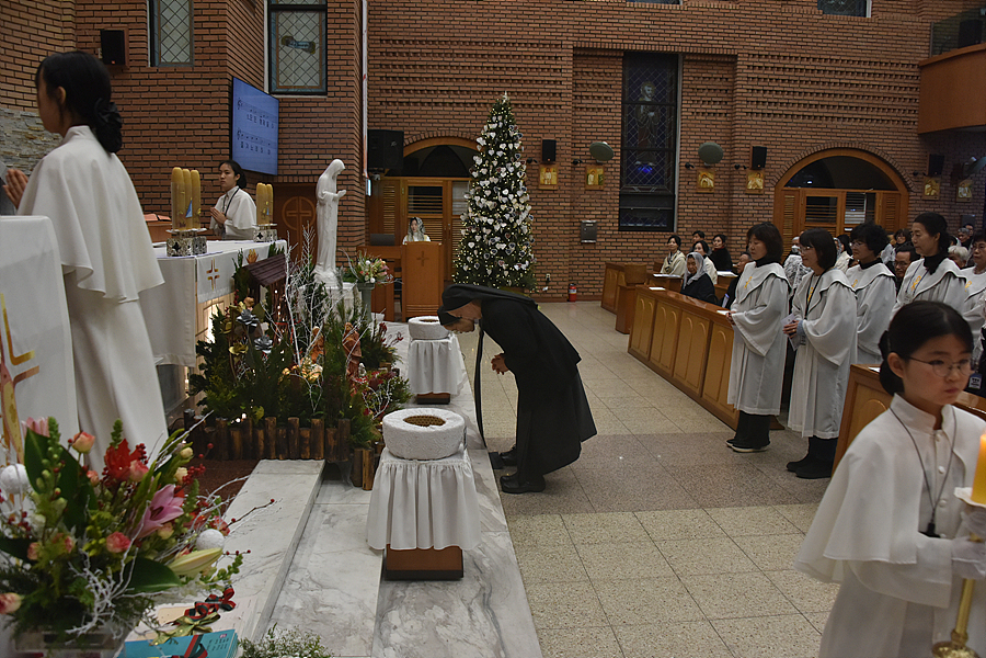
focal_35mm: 28
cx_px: 493
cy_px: 329
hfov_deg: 65.5
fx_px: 767
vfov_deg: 46.4
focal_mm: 28
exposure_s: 1/125
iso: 1800
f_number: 5
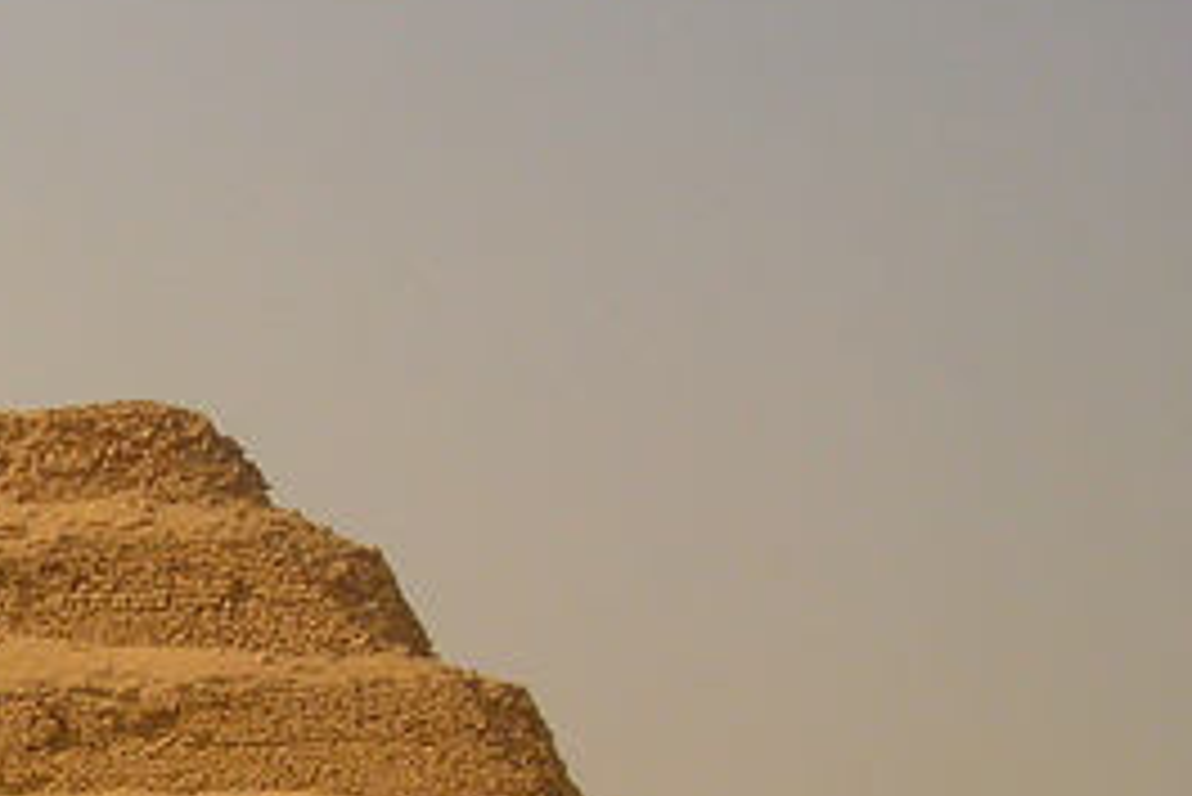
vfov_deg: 10.6
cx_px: 45
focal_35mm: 128
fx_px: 4240
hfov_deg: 15.7
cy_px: 868
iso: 80
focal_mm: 6.1
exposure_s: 1/400
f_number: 6.3
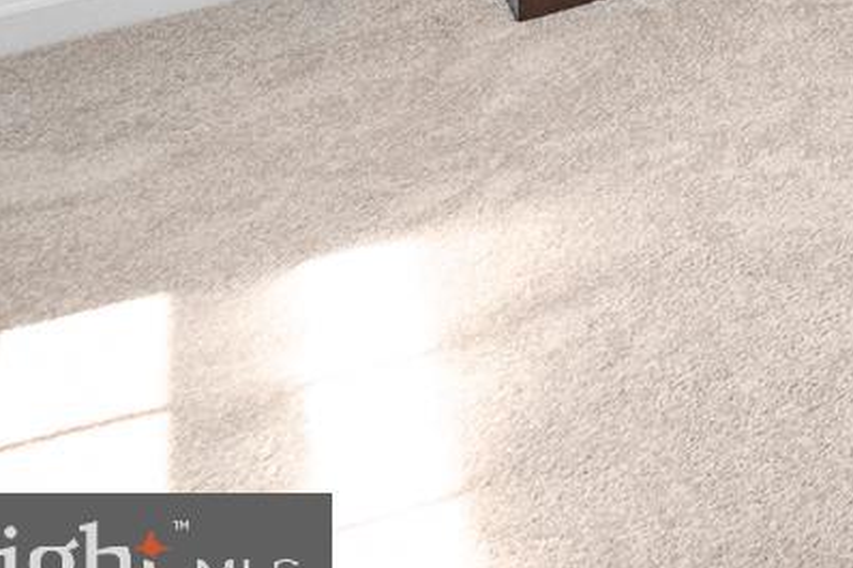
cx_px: 2053
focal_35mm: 72
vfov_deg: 13.5
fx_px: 1705
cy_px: -812
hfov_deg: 15.2
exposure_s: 1/250
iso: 1600
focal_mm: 14
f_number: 8
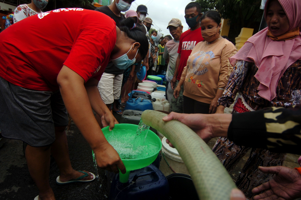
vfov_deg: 59.4
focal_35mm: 21
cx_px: 150
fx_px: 175
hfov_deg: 81.2
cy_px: 100
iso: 200
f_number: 4
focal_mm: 14
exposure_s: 1/1250
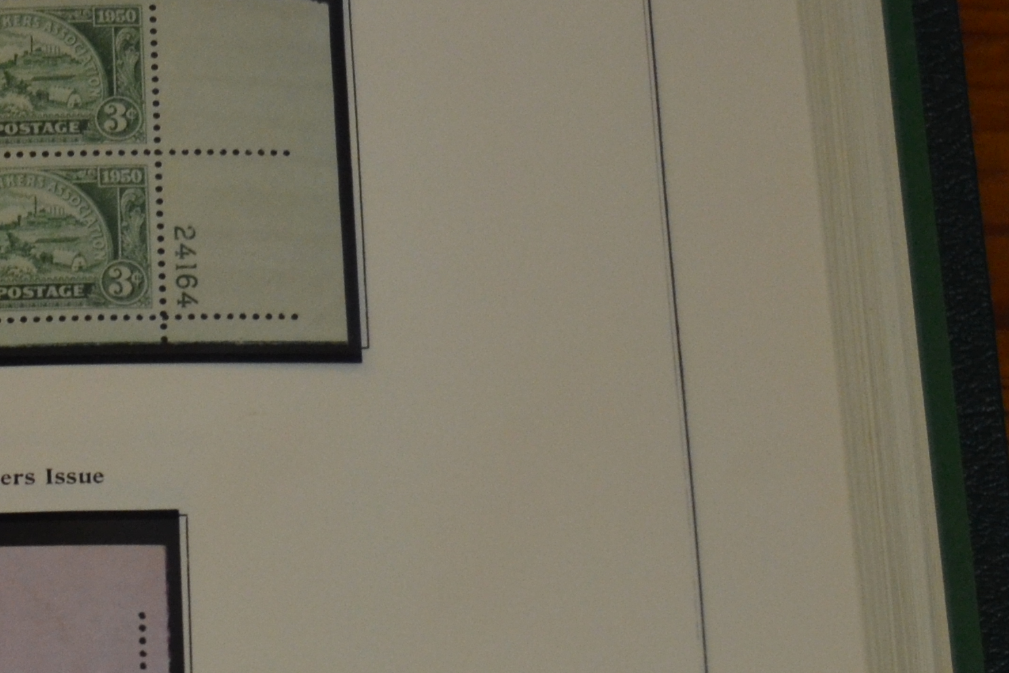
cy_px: 676
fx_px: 3391
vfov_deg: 11.2
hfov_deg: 16.2
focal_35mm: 121
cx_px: -205
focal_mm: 26
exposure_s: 1/60
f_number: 4
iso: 900
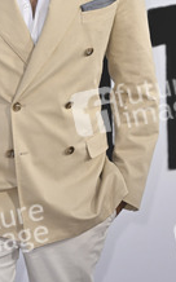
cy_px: 41
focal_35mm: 181
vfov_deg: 11.5
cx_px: 19
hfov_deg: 7.2
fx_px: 1391
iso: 800
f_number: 5
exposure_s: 1/320
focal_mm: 97
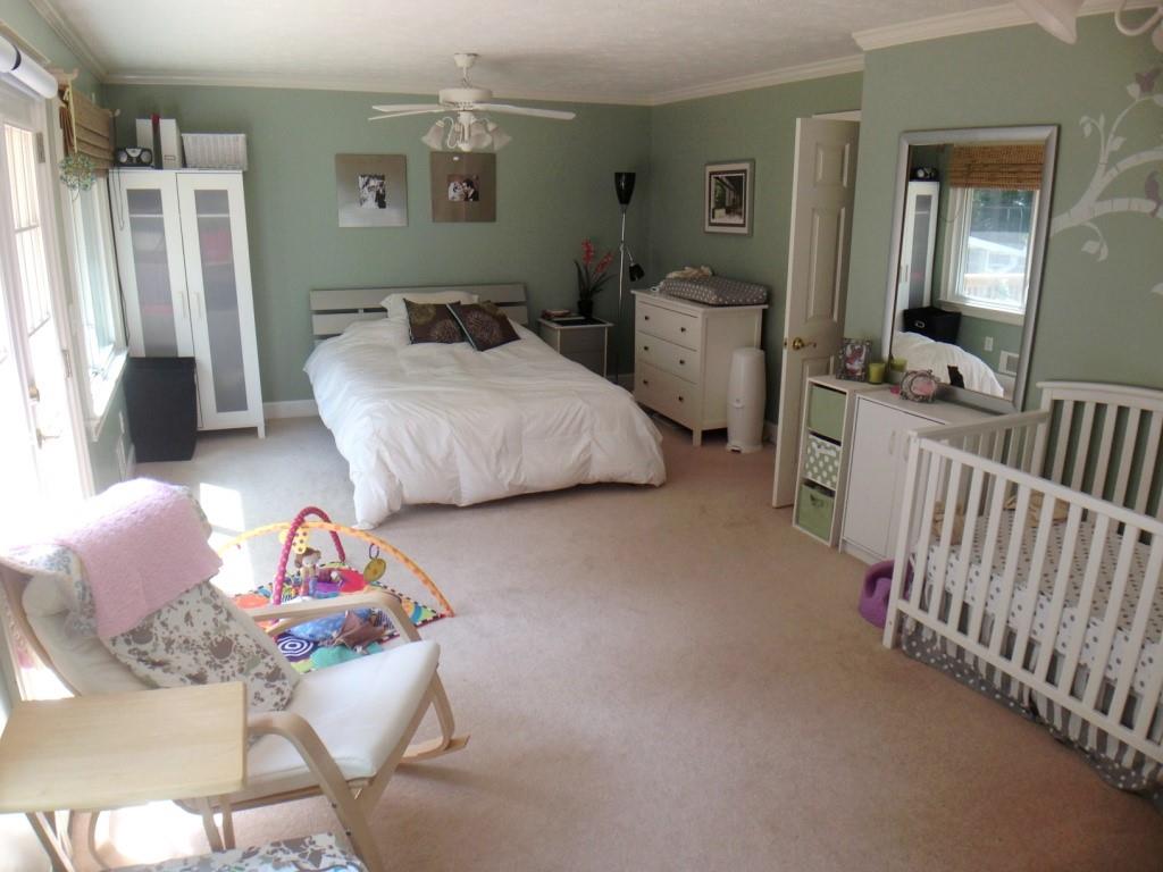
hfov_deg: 55.4
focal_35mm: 33
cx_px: 582
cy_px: 436
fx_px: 1109
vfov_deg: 42.9
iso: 50
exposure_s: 1/60
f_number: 2.4
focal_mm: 4.13
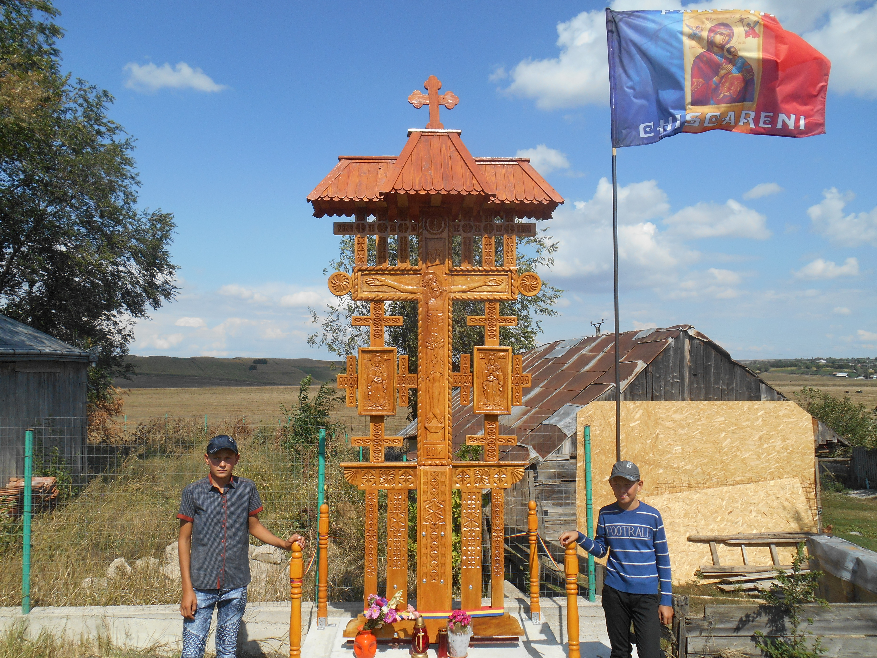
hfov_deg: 67.3
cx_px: 438
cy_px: 329
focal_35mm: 26
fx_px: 659
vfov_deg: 53.1
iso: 80
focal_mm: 4.7
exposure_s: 1/1000
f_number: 3.4
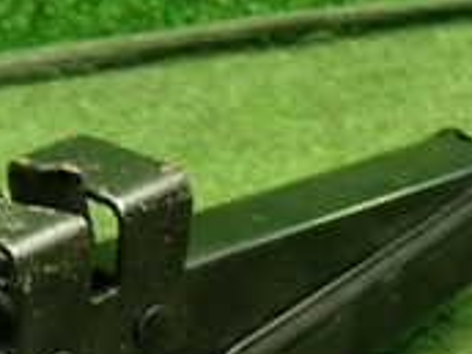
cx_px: 22
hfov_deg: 21.8
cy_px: 483
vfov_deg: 15.9
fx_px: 1186
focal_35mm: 87
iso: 250
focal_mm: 4.5
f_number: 2
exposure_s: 1/30
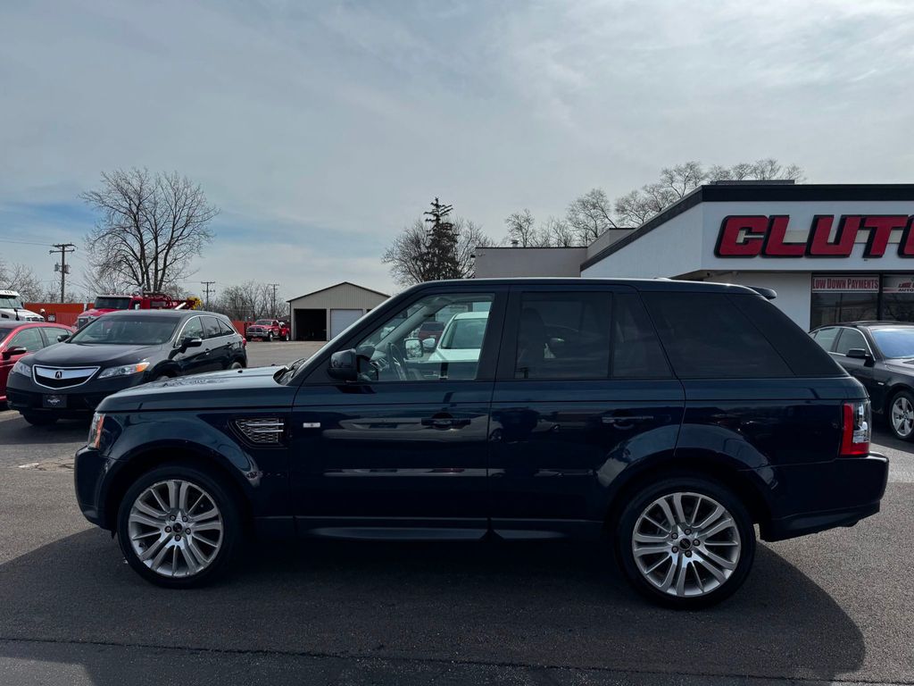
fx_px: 634
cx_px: 457
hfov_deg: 71.6
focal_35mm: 24
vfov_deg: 56.8
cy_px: 343
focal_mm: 6.76
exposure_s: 1/10417
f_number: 1.78
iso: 80
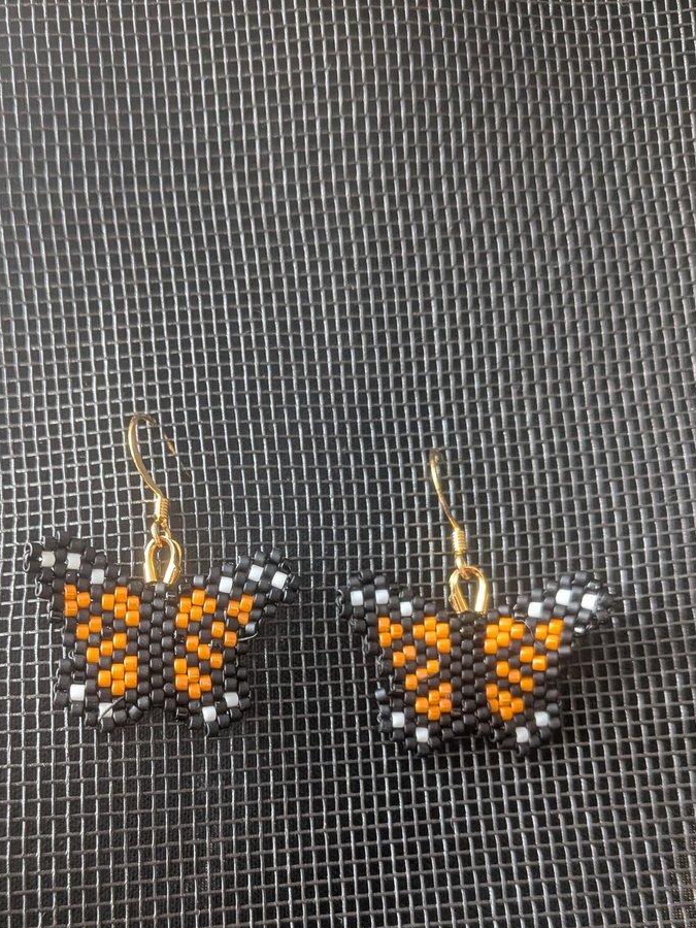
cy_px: 618
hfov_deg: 44.0
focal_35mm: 32
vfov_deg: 55.6
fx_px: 858
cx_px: 296
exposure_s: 1/100
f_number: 1.7
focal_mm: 4.53
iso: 486
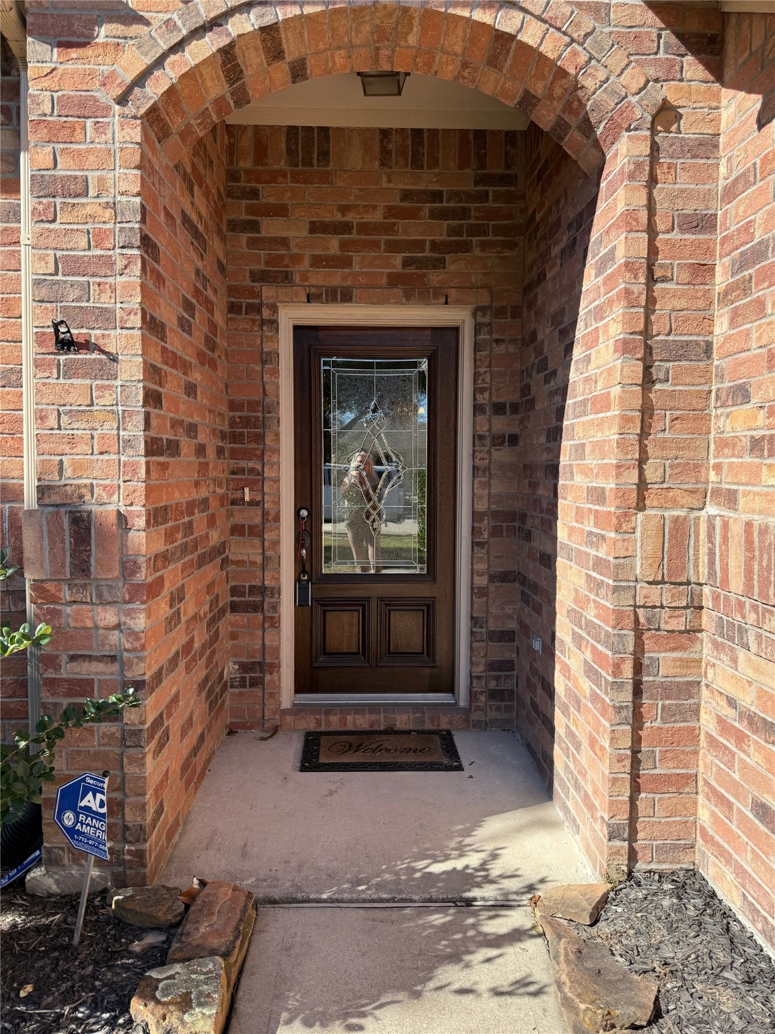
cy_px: 517
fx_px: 716
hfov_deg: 56.8
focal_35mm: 24
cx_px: 388
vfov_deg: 71.6
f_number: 1.78
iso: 80
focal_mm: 6.76
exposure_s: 1/1653
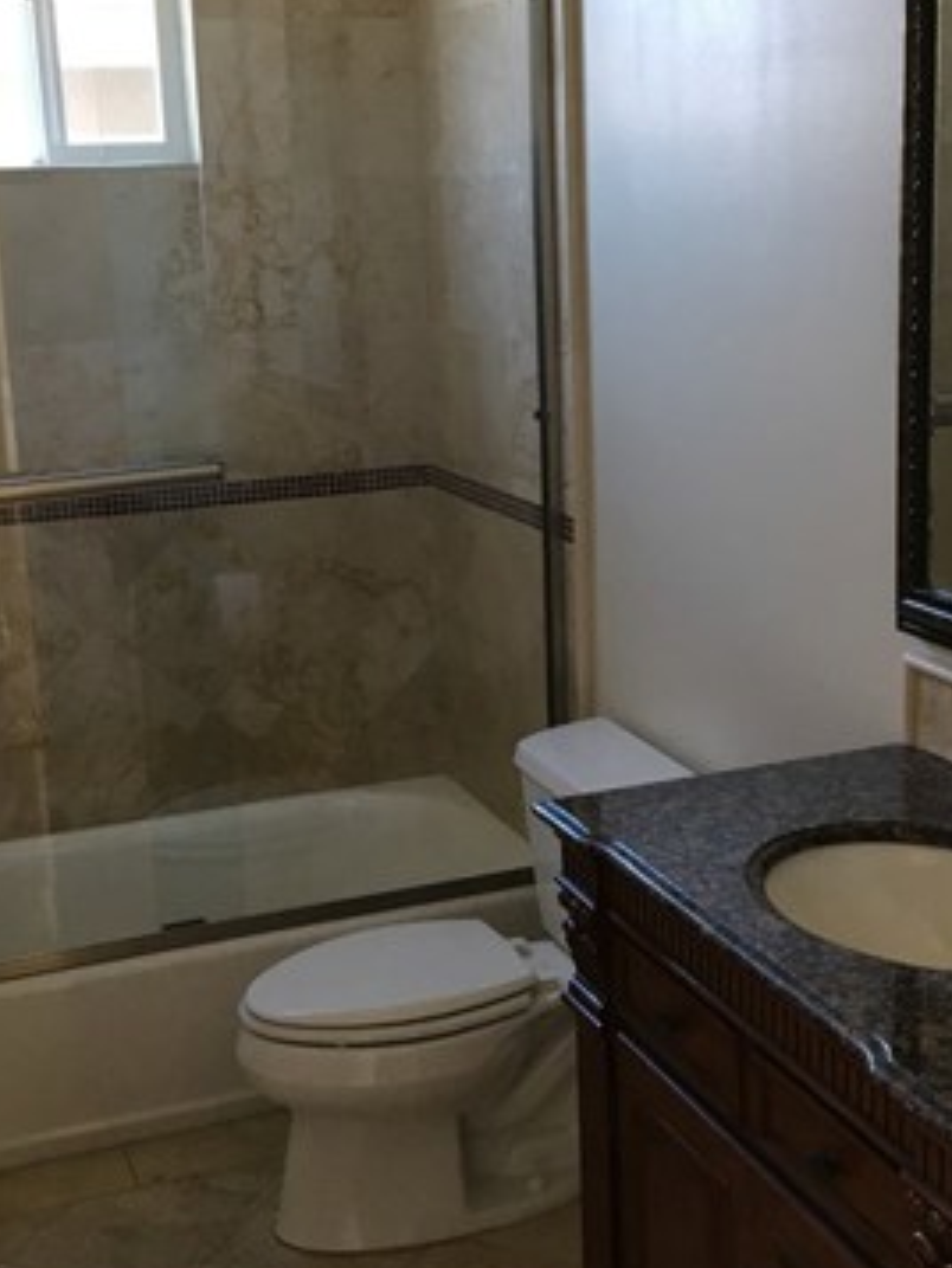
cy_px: 582
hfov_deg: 28.0
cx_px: 483
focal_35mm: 52
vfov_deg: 36.8
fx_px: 1906
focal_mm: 4.15
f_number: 2.2
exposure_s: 1/30
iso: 64
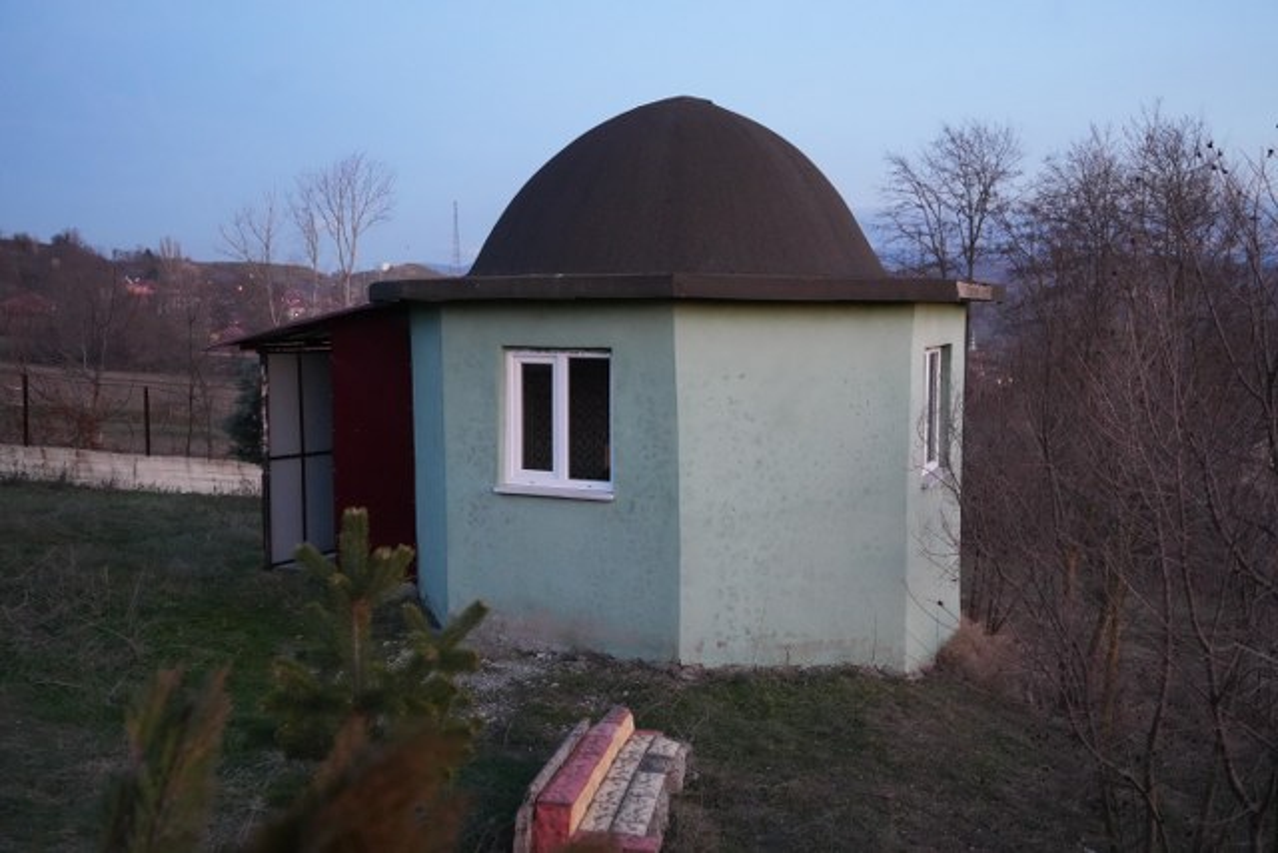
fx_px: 1207
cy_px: 426
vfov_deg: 38.9
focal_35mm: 34
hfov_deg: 55.8
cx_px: 639
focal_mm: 34
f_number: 4
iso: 8000
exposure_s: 1/160
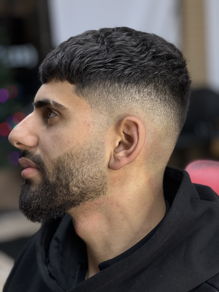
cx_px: 110
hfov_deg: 19.1
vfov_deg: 25.3
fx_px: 650
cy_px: 146
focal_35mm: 77
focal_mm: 9
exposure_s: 1/60
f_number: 2.8
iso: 200
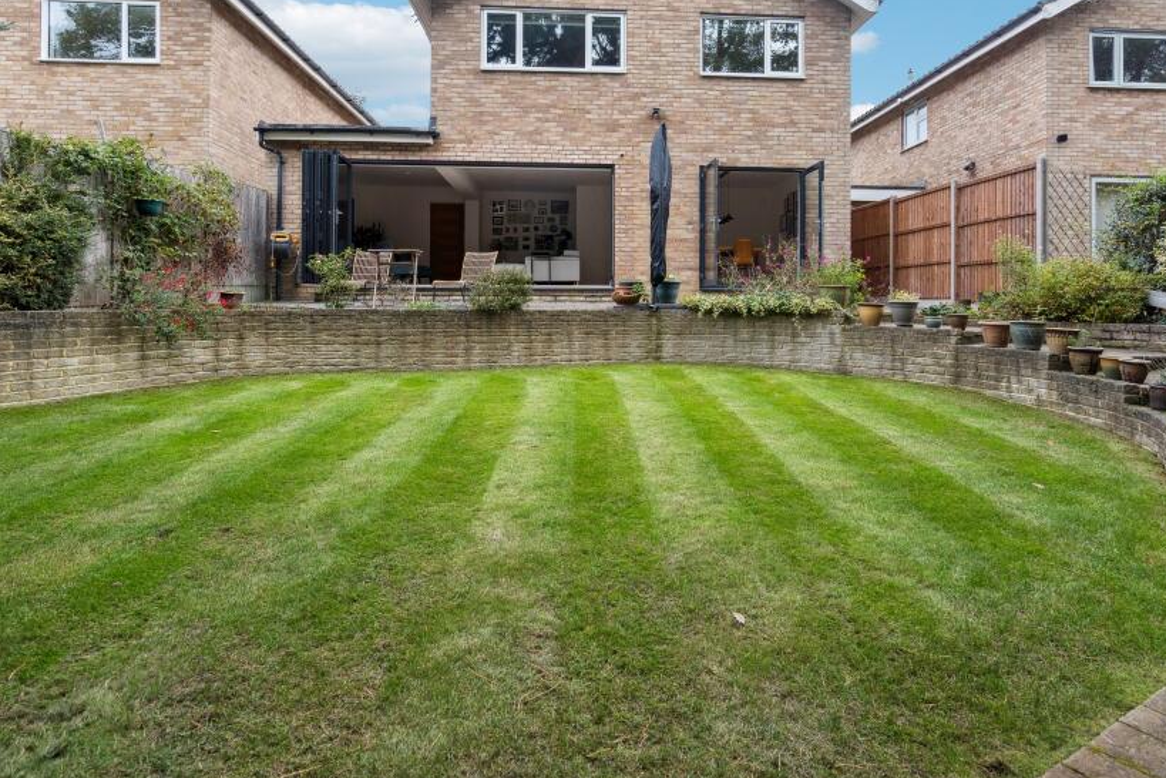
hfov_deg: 83.9
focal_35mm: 20
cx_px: 614
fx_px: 648
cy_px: 299
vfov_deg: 61.2
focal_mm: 16
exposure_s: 1/250
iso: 320
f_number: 5.6
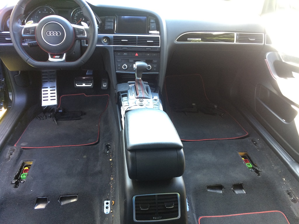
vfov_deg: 48.2
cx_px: 150
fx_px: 250
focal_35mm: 29
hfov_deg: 61.7
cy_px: 112
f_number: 2.2
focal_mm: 4.15
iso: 160
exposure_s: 1/33
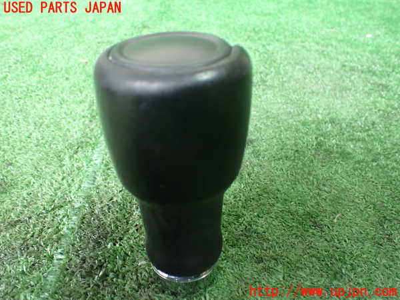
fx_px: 347
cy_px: 150
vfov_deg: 46.8
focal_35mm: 30
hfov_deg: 60.0
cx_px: 200
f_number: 2.3
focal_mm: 5.4
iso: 800
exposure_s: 1/50
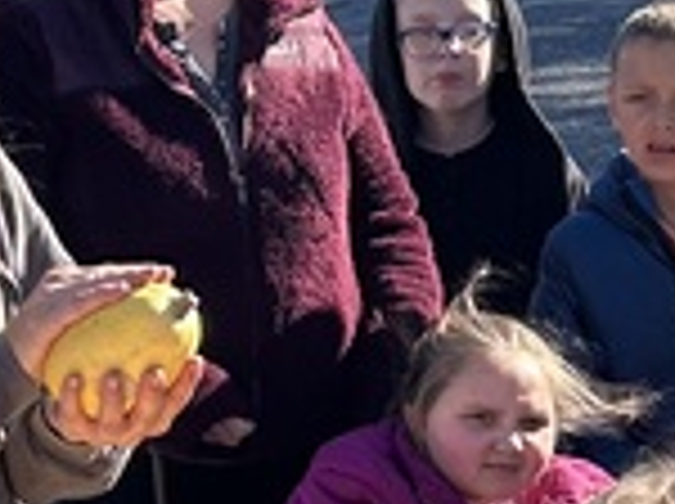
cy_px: 518
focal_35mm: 178
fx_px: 3465
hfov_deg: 11.0
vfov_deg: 8.3
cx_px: 698
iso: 50
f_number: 1.5
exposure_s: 1/1838
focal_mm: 5.7
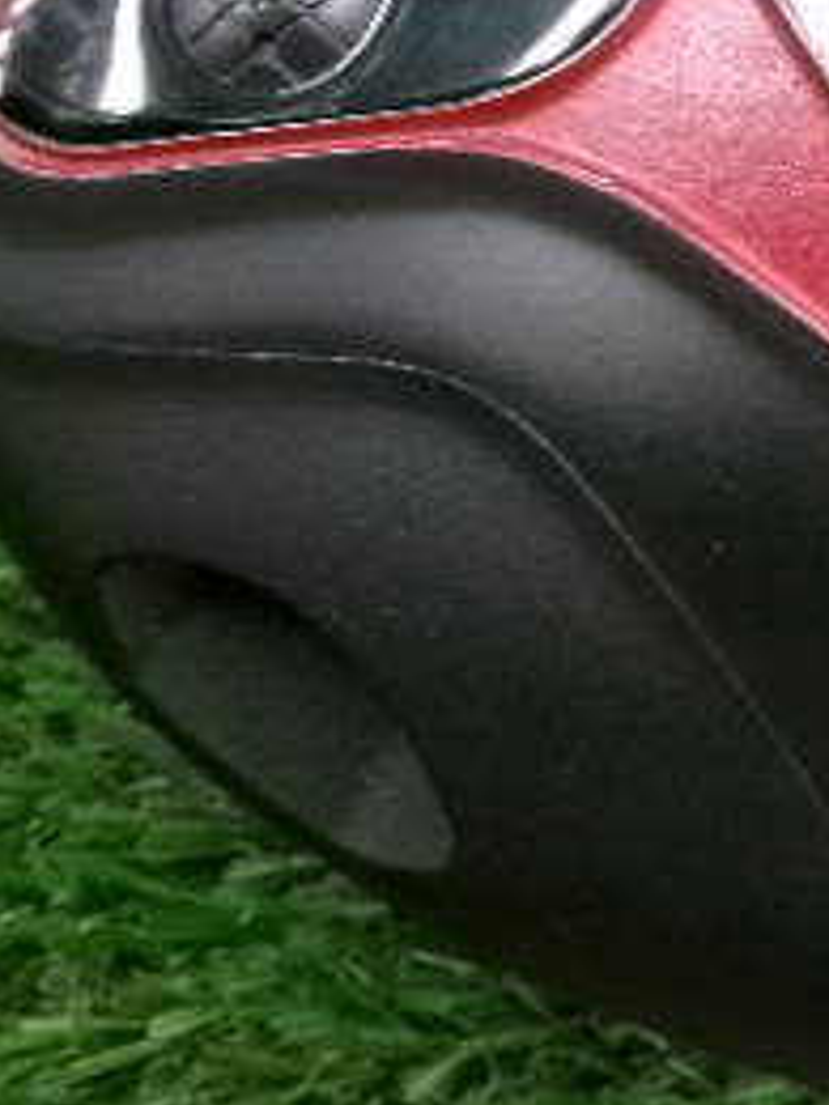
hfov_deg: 20.5
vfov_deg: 27.7
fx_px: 2203
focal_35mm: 69
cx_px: 876
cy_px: 264
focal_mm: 5.1
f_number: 3.9
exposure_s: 1/34
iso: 800
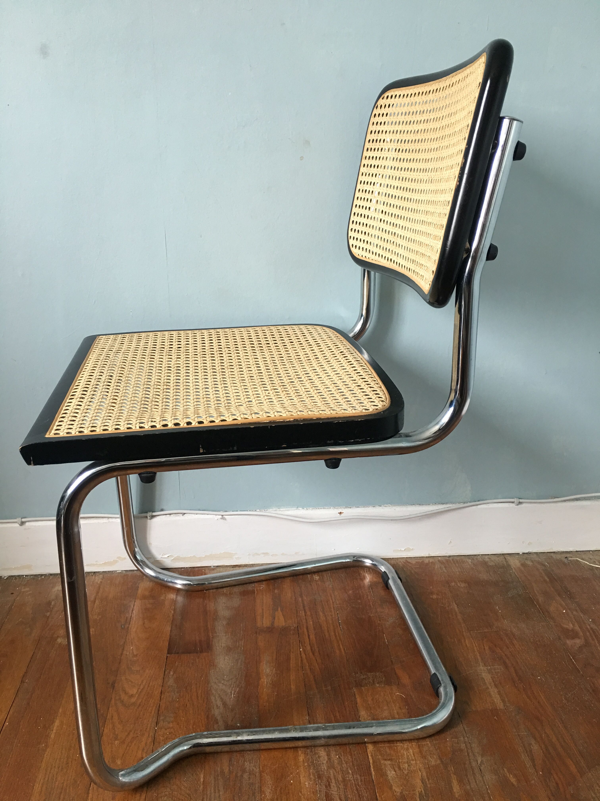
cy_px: 400
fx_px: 670
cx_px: 300
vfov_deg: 61.7
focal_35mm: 29
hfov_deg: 48.2
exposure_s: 1/17
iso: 64
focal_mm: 4.15
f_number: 2.2
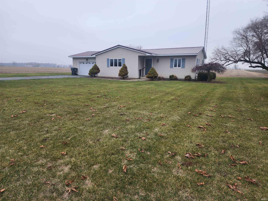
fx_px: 178
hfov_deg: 73.9
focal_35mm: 23
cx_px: 134
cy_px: 100
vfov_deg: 58.9
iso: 12
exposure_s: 1/232
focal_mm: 6.4
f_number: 1.8
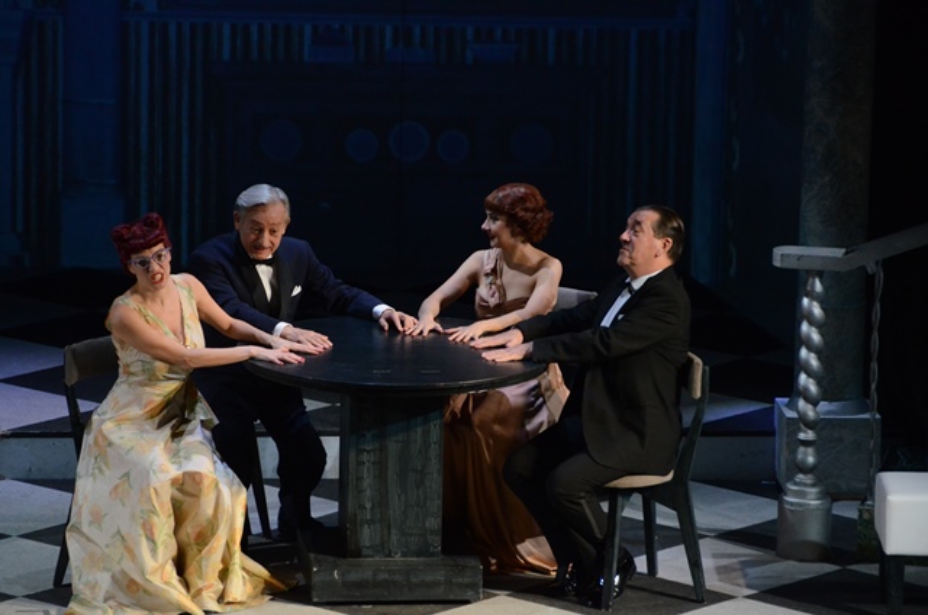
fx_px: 7718
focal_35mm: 300
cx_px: 464
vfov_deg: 4.6
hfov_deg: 6.9
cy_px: 308
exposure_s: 1/160
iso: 3200
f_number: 5.6
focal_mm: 200
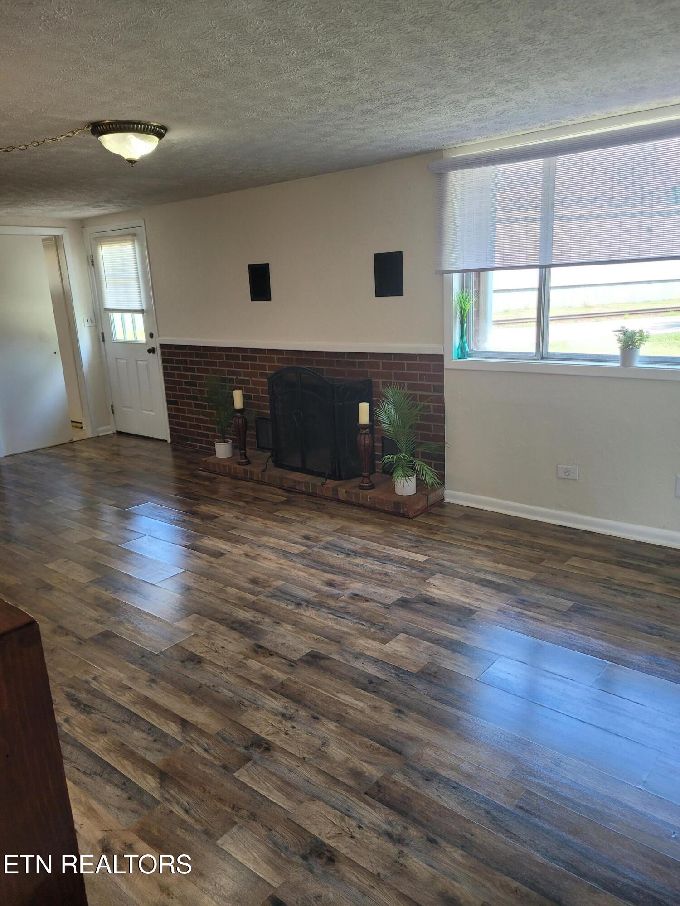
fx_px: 681
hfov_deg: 53.1
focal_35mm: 26
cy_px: 453
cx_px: 340
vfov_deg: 67.3
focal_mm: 5.4
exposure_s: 1/120
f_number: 1.8
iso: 100
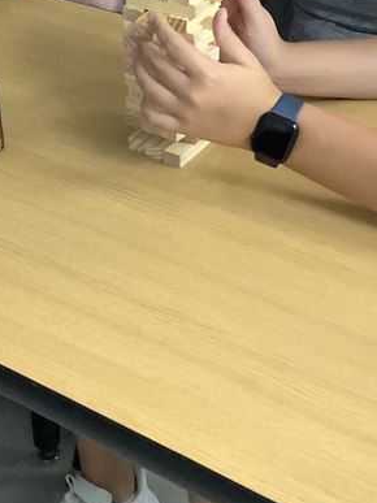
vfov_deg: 23.3
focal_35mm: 82
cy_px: 65
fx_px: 1191
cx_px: 138
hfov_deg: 18.0
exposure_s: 1/30
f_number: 2.4
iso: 400
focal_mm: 3.3
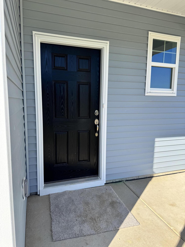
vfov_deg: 71.6
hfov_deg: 56.8
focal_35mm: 24
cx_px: 92
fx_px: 171
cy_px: 124
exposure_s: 1/1767
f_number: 1.78
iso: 80
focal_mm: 6.76
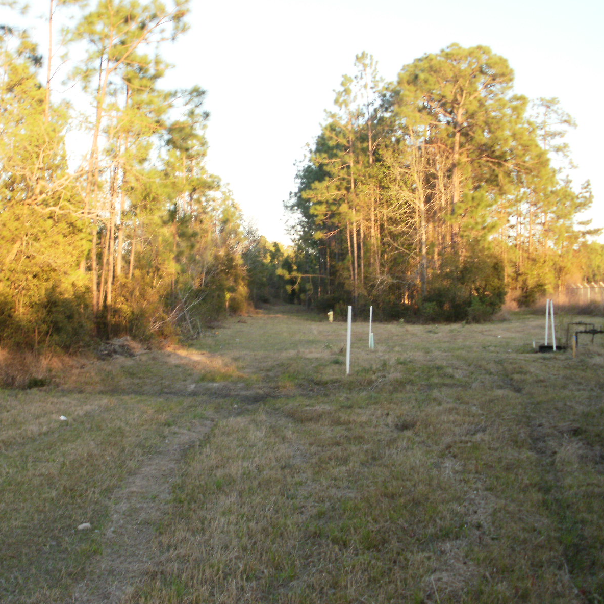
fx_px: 849
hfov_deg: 39.2
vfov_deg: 39.2
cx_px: 283
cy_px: 305
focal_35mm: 43
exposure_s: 1/125
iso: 100
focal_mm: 6.3
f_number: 3.5
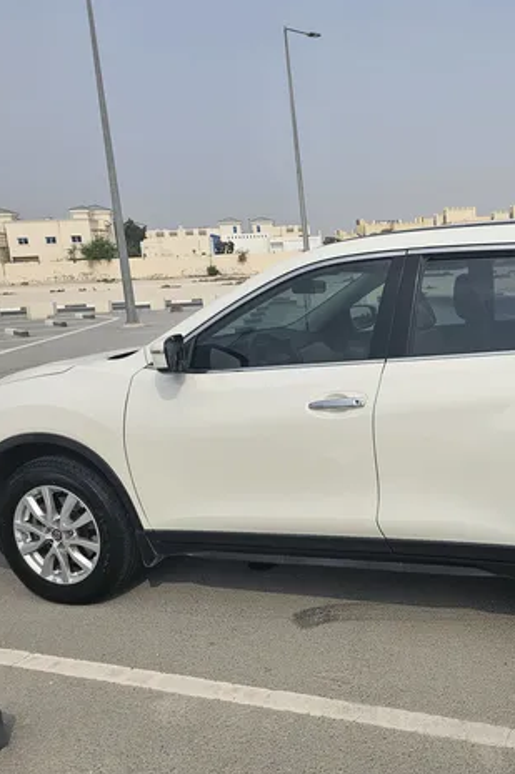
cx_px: 463
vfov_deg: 57.2
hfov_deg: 37.3
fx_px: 709
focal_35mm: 33
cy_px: 394
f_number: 1.7
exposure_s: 1/2246
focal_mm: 6.3
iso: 10
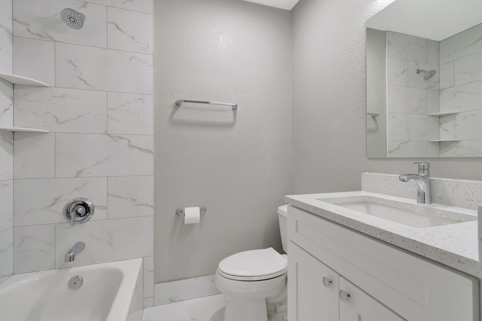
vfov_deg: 77.3
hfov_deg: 100.4
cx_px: 241
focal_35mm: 15
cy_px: 160
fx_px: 201
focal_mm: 10
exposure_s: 1/25
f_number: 8
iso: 1000
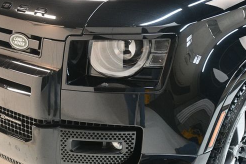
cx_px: 117
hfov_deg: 38.2
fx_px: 355
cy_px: 95
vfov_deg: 26.0
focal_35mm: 52
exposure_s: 1/60
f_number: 4
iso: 3600
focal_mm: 27
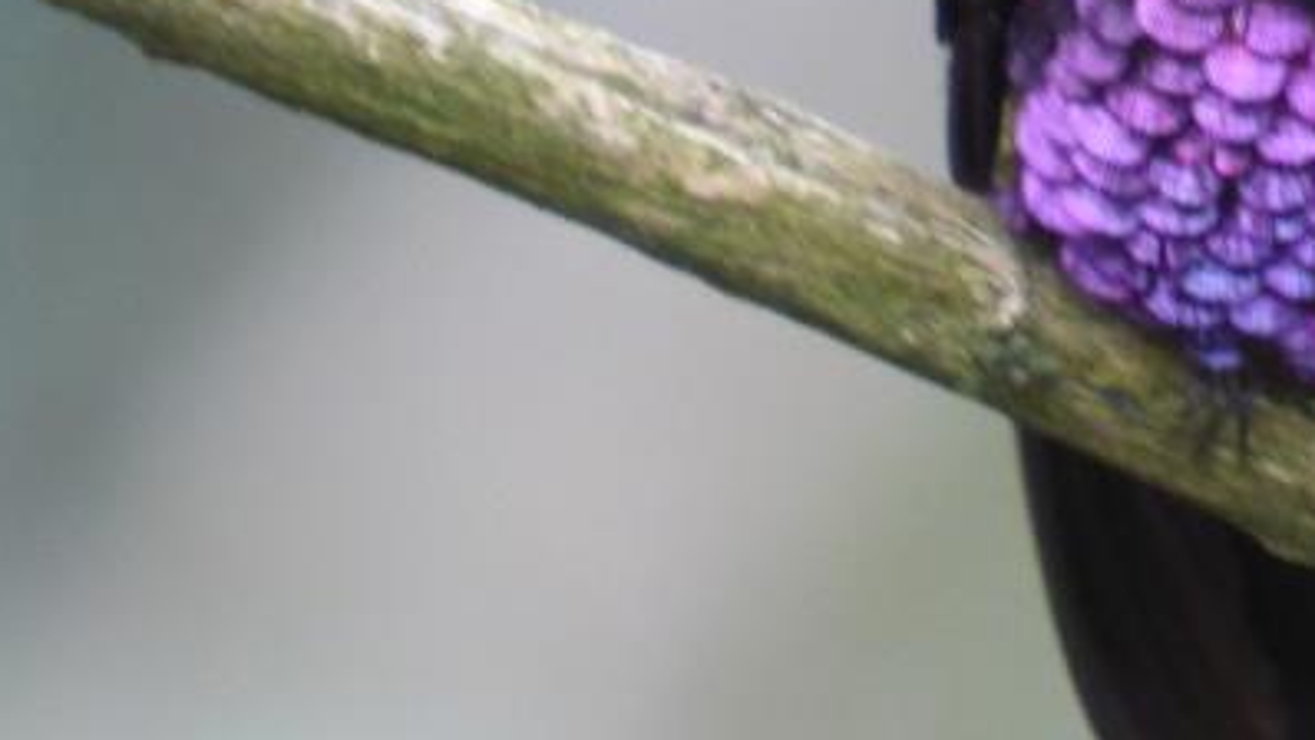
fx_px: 116930
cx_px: 1517
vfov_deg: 0.4
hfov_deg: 0.6
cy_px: 59
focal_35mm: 3353
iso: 400
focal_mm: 214.08
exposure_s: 1/30
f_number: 5.9
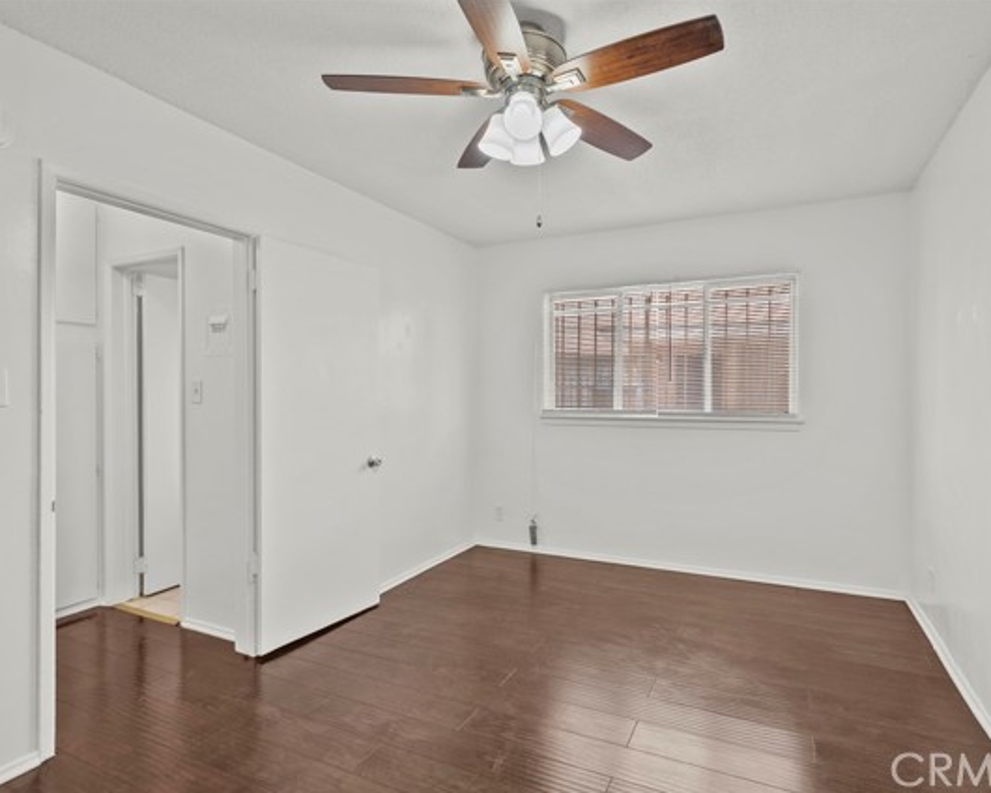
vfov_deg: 77.0
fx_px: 499
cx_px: 552
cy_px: 397
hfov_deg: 89.3
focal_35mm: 17
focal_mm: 15
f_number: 9
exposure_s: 1/2
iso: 250
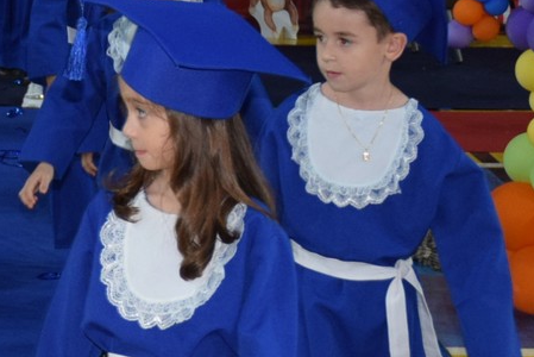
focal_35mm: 150
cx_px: -118
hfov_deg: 13.3
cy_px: 252
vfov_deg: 9.2
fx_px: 2226
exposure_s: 1/60
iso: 1000
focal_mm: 25
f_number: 3.8
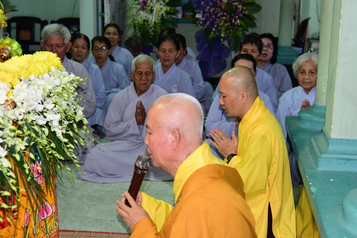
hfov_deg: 37.5
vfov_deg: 25.5
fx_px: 526
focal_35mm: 53
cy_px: 116
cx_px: 171
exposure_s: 1/40
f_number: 4
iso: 1000
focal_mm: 48
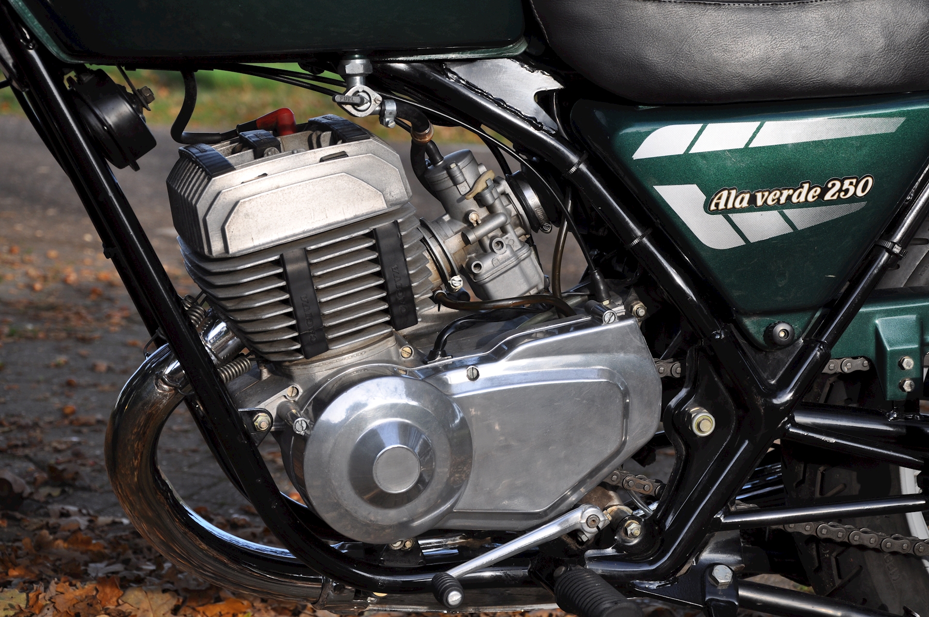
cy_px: 308
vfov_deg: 14.7
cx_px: 464
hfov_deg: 21.9
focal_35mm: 93
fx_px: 2397
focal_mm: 62
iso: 200
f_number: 7.1
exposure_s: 1/200
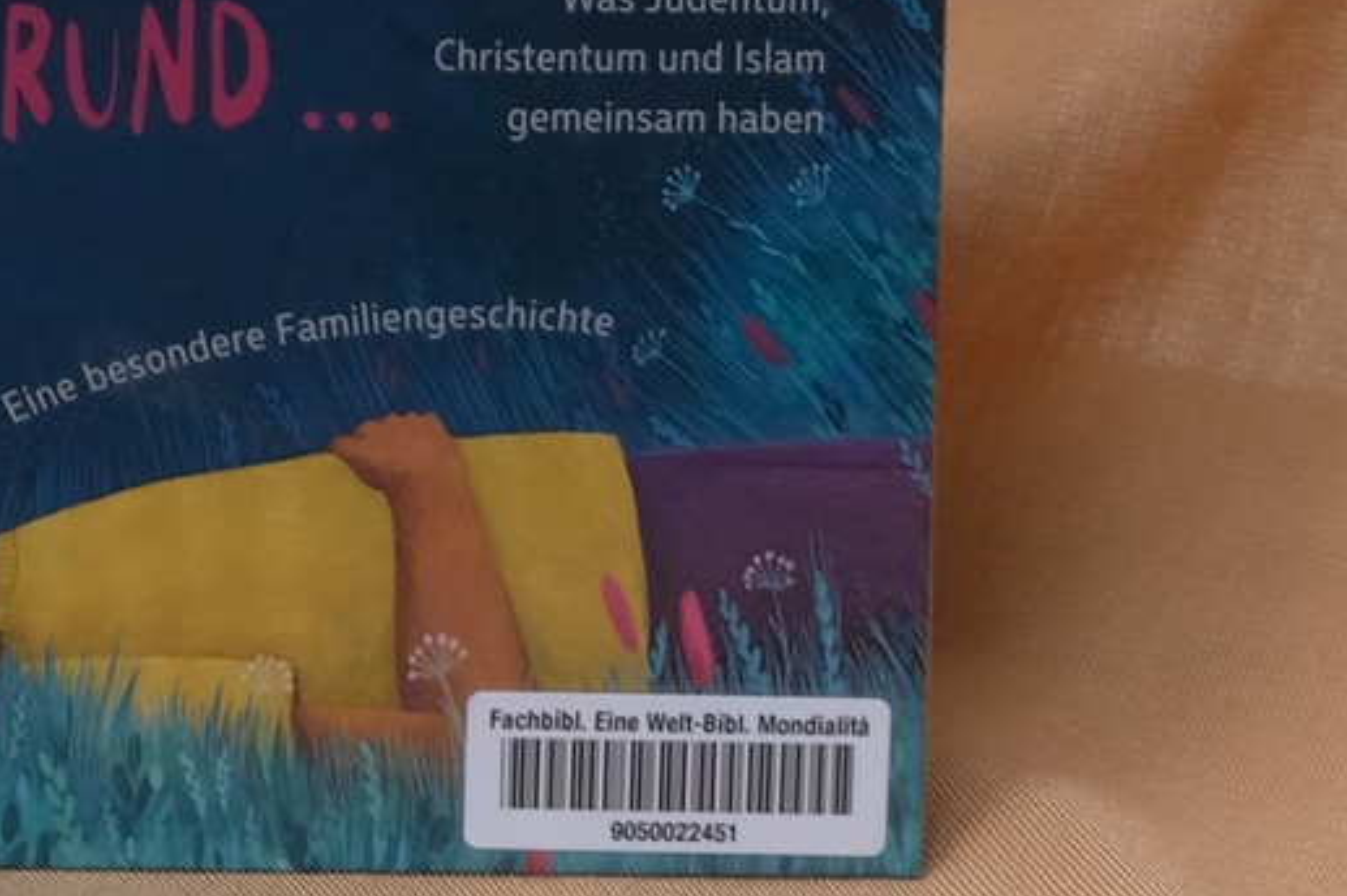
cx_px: -339
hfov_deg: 10.4
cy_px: -1313
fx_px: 7291
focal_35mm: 195
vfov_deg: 6.6
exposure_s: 1/105
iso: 200
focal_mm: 24.3
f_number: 3.2
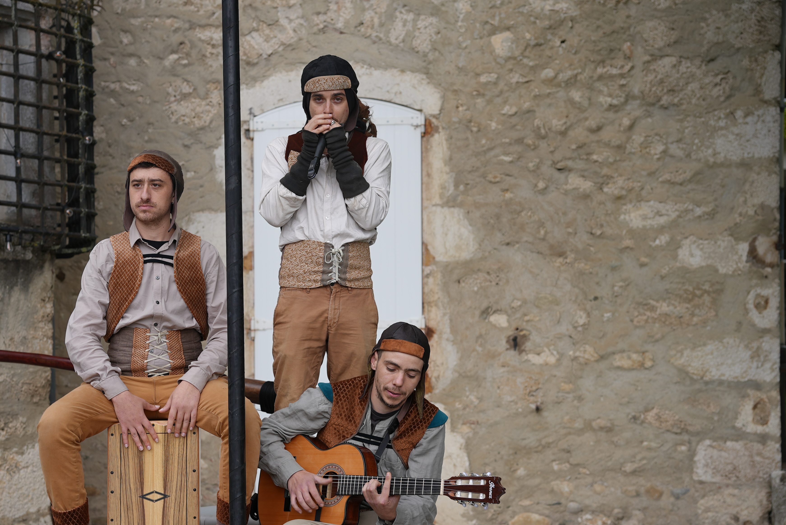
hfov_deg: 32.2
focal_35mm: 62
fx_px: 1362
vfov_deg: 21.8
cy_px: 315
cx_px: 352
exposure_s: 1/160
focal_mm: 51.3
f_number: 4
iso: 80
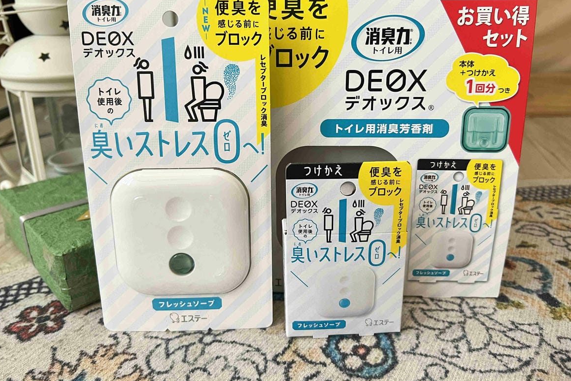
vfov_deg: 46.3
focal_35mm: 28
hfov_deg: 65.5
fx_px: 444
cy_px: 163
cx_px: 291
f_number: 1.5
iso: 160
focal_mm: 5.7
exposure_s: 1/60
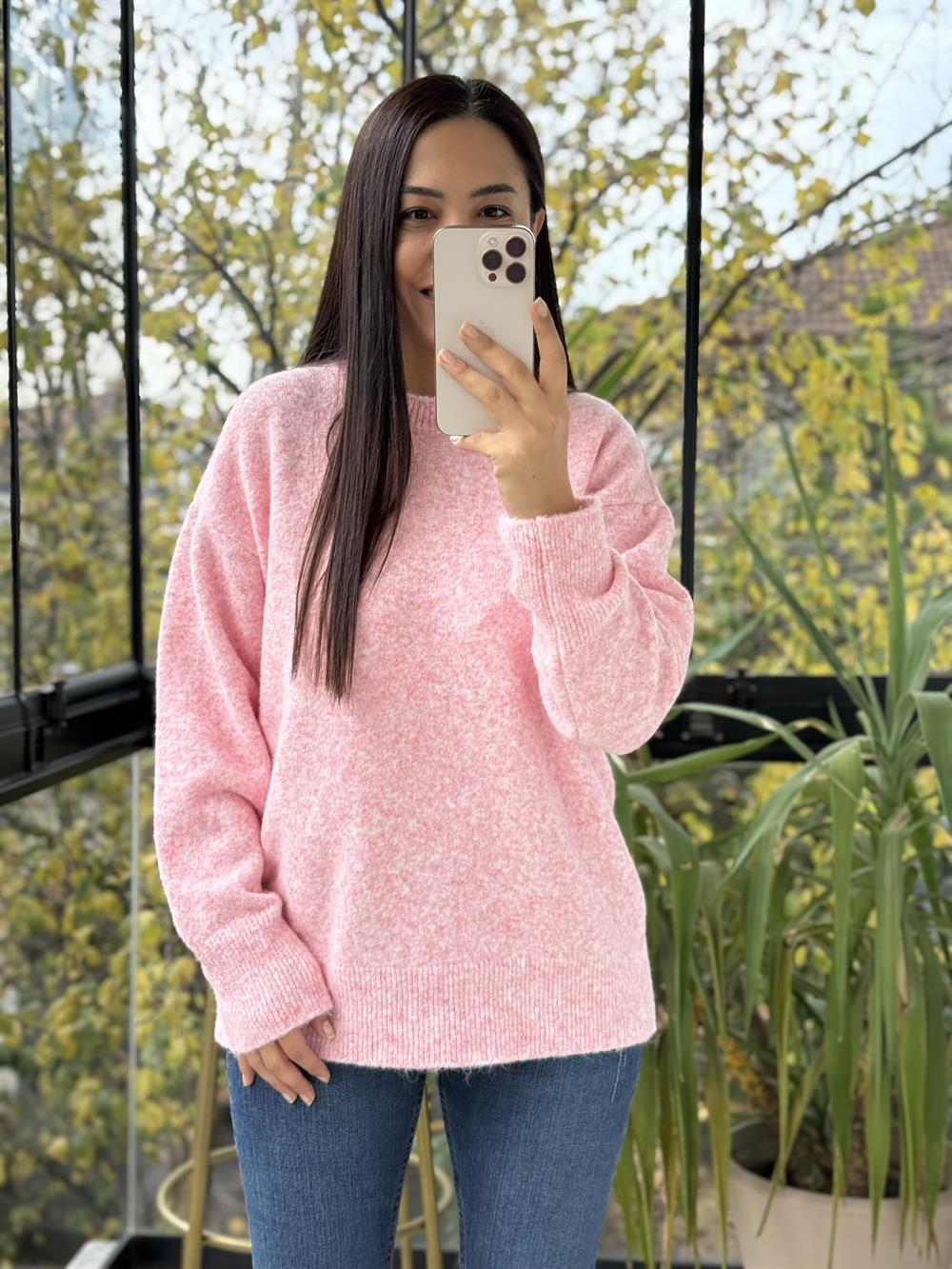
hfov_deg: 30.3
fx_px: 1760
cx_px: 476
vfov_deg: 39.7
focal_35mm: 48
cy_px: 634
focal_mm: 6.76
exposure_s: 1/243
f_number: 1.78
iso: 100
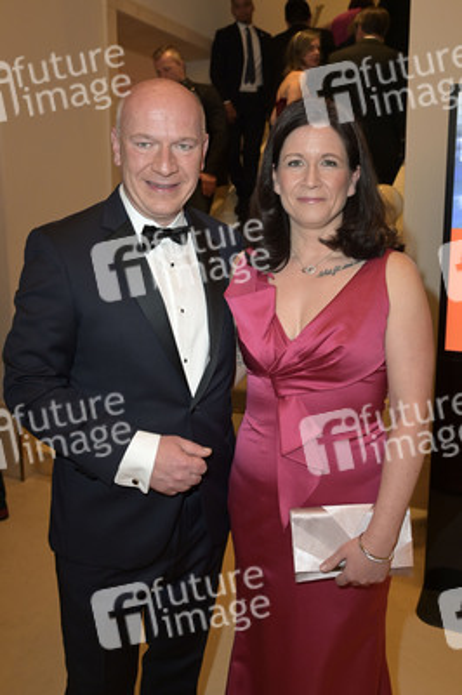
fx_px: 578
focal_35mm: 30
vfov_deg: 62.0
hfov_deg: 43.5
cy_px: 348
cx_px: 231
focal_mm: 30
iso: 2000
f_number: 5
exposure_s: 1/50
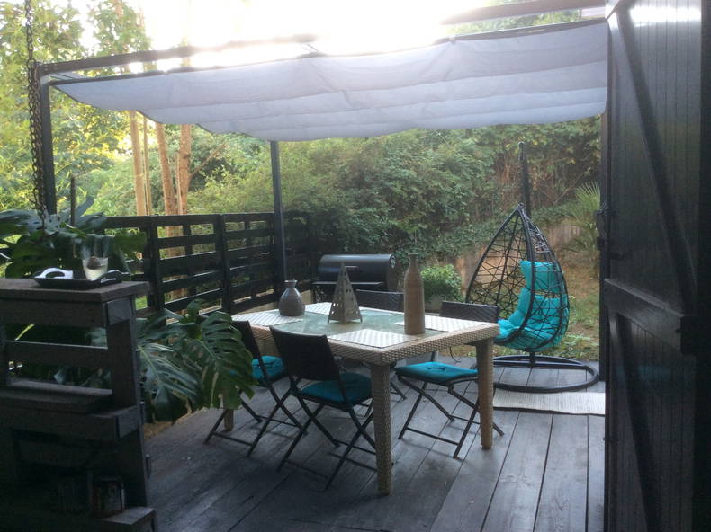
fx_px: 657
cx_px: 356
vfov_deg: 44.1
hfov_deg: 56.8
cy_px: 266
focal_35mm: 32
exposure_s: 1/50
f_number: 2.4
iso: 50
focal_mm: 3.3
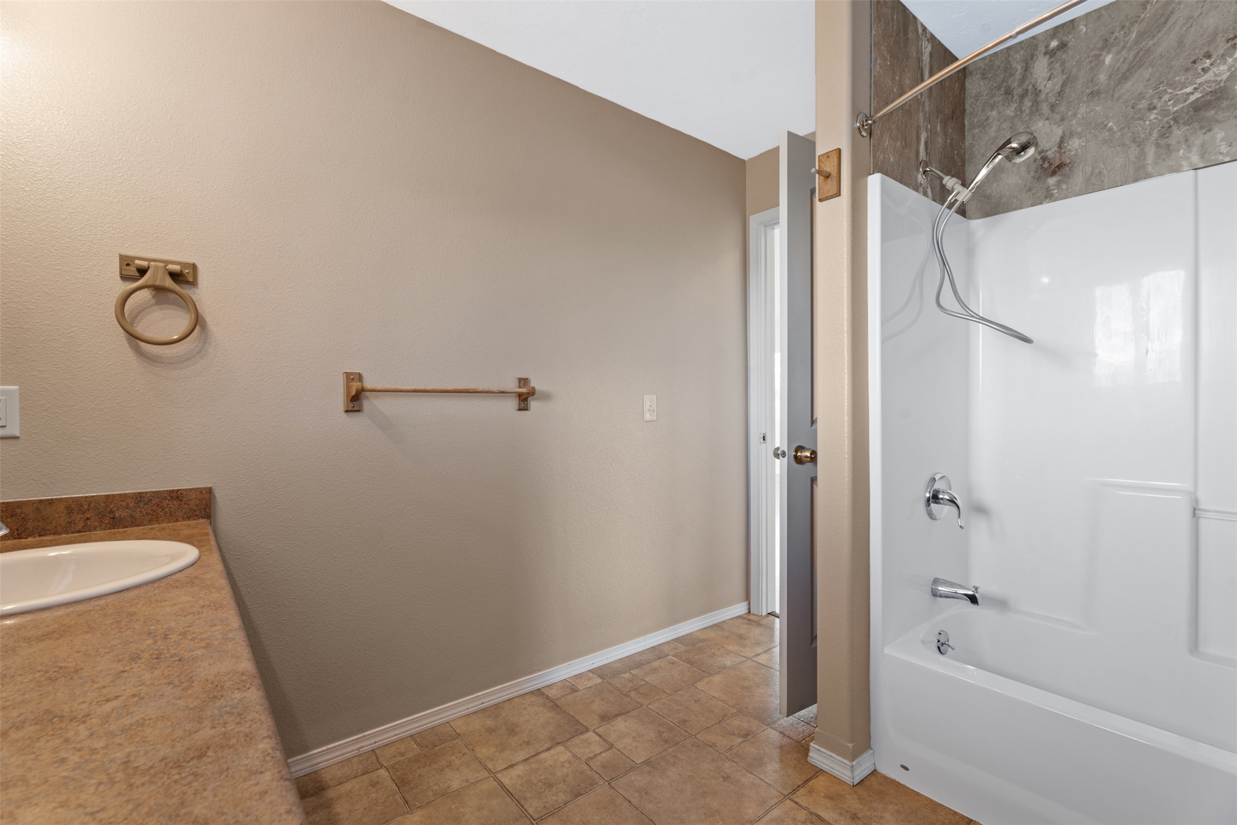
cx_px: 618
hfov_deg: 96.7
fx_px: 550
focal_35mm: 16
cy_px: 412
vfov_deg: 73.7
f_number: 9
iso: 250
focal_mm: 16
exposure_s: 1/1.25
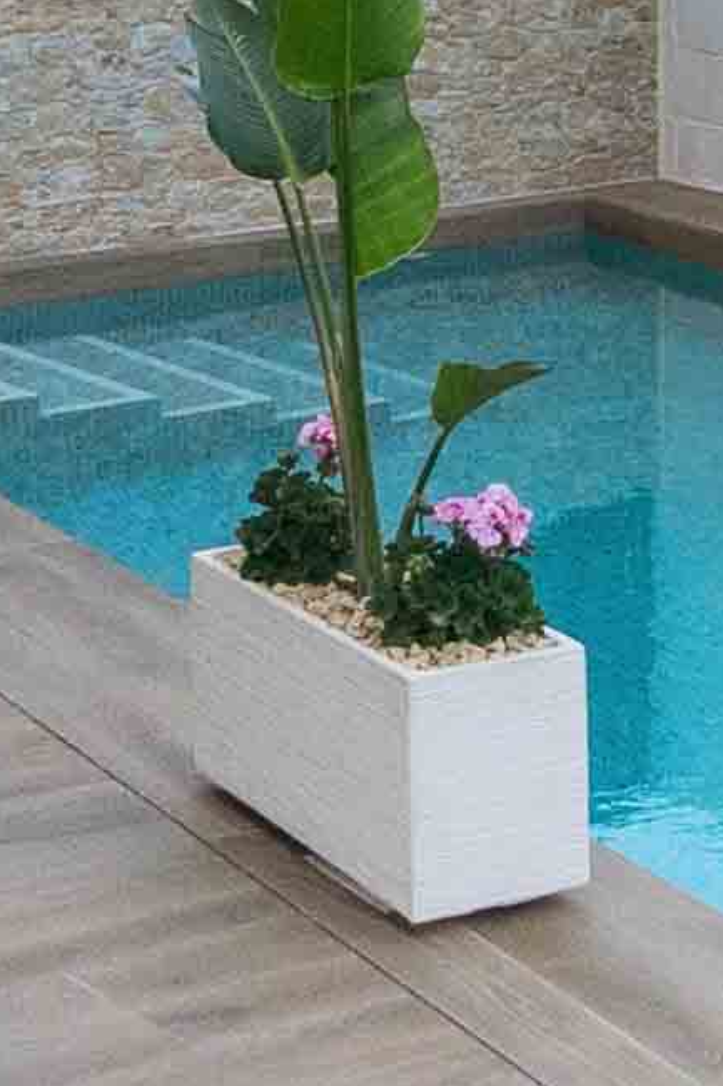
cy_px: -246
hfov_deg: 12.5
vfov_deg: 17.8
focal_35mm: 109
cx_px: 598
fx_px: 3285
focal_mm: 12
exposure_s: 1/500
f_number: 8
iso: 320
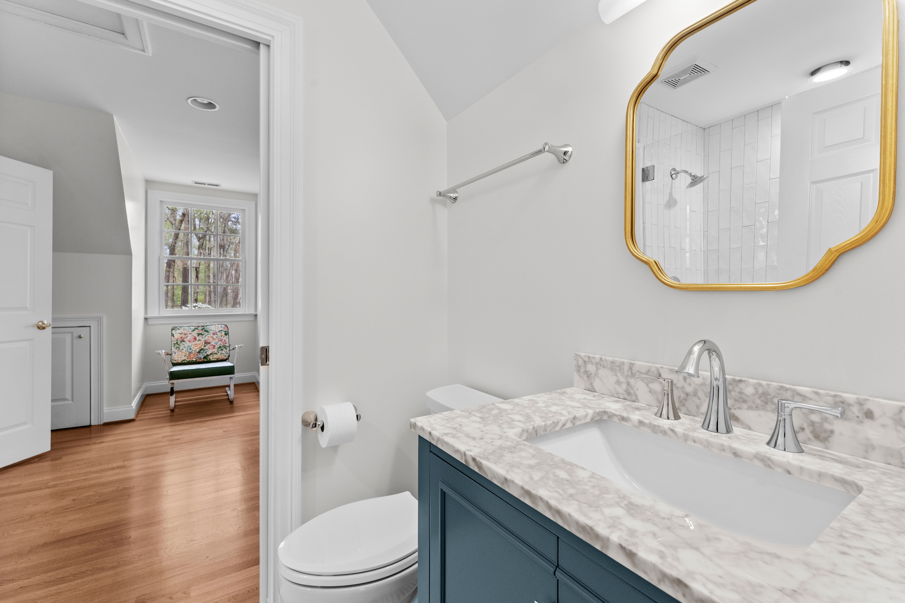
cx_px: 452
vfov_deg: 77.7
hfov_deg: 100.8
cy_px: 302
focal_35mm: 15
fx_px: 375
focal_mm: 14.9
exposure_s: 1/15
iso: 1250
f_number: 10
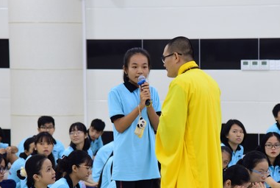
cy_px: 118
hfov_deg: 11.5
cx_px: 188
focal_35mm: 179
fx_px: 1394
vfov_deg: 7.7
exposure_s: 1/60
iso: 2000
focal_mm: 105
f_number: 5
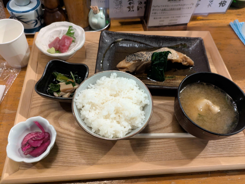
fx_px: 177
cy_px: 92
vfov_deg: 54.9
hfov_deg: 69.4
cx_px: 122
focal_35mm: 25
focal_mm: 5.43
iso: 705
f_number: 1.89
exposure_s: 1/24
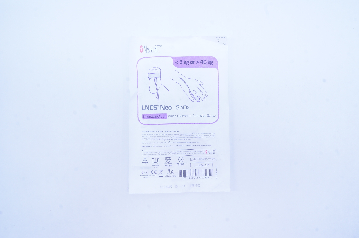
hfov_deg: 62.0
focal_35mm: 30
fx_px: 299
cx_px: 180
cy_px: 119
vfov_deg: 43.5
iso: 400
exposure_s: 1/10
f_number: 16
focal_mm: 20
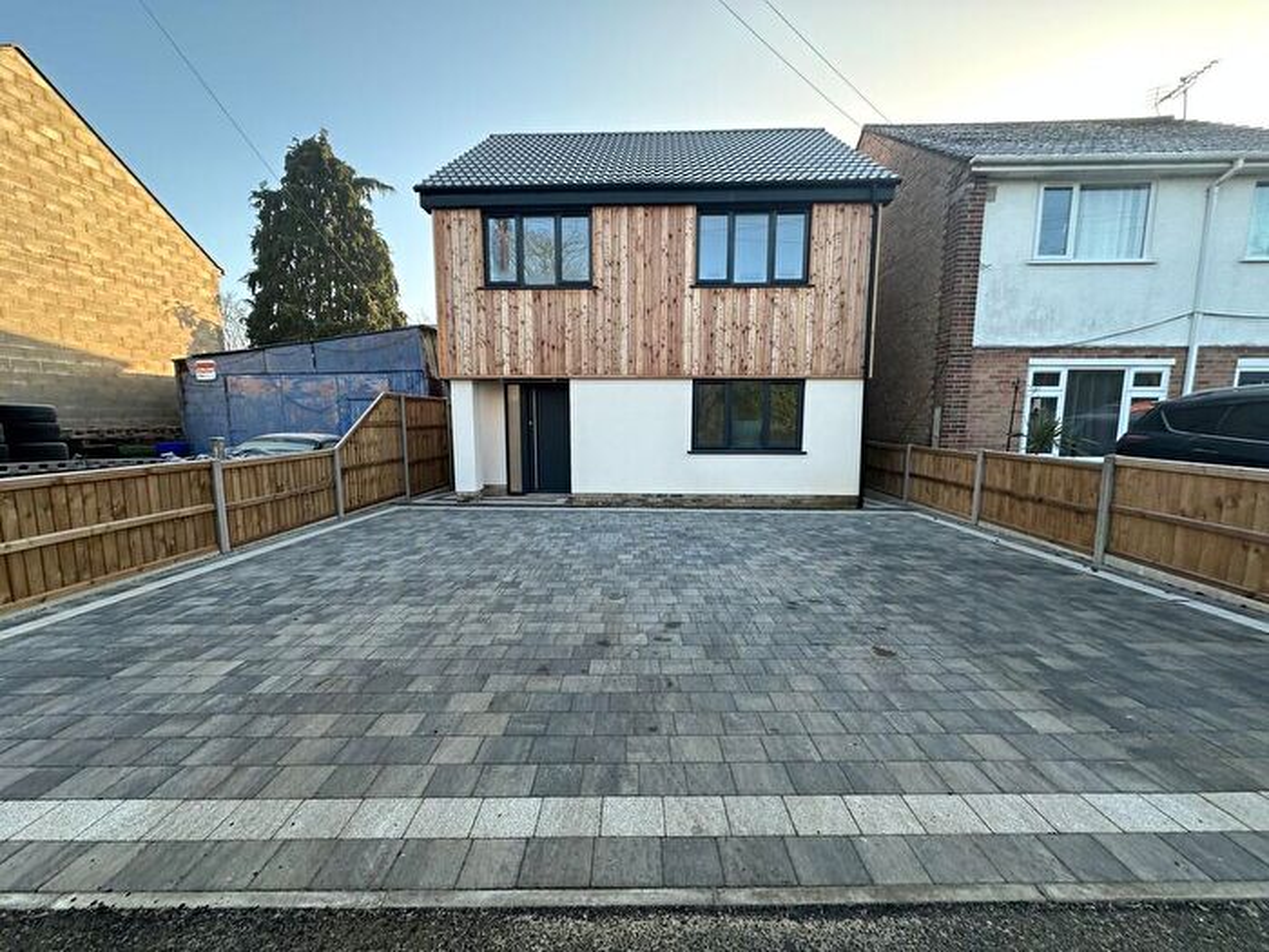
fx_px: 513
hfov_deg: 102.1
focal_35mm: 14
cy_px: 476
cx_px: 634
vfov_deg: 85.7
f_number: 2.2
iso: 40
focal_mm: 2.22
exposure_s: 1/187
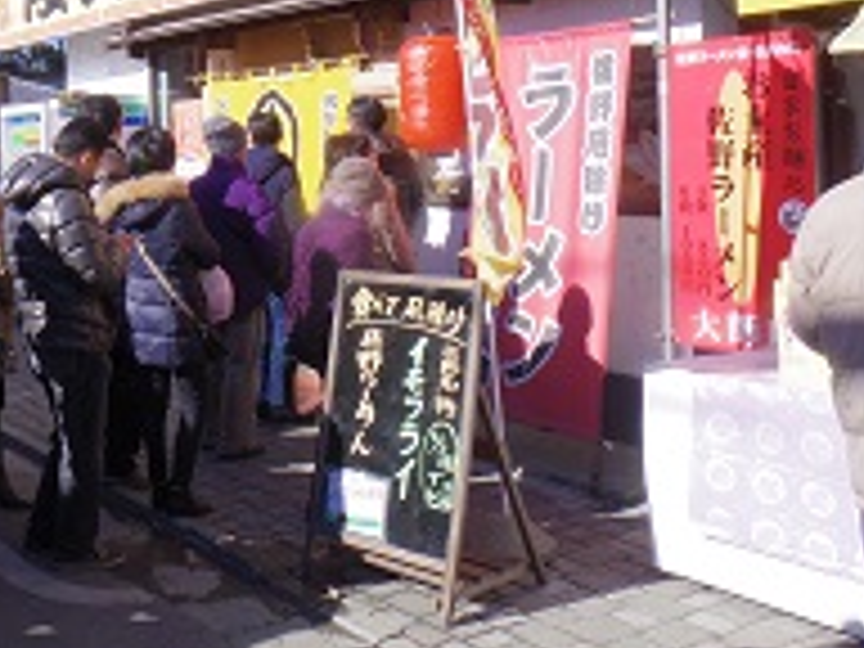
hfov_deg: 37.7
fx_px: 1198
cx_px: 130
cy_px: 162
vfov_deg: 29.8
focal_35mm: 48
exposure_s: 1/200
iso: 200
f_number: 8
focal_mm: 5
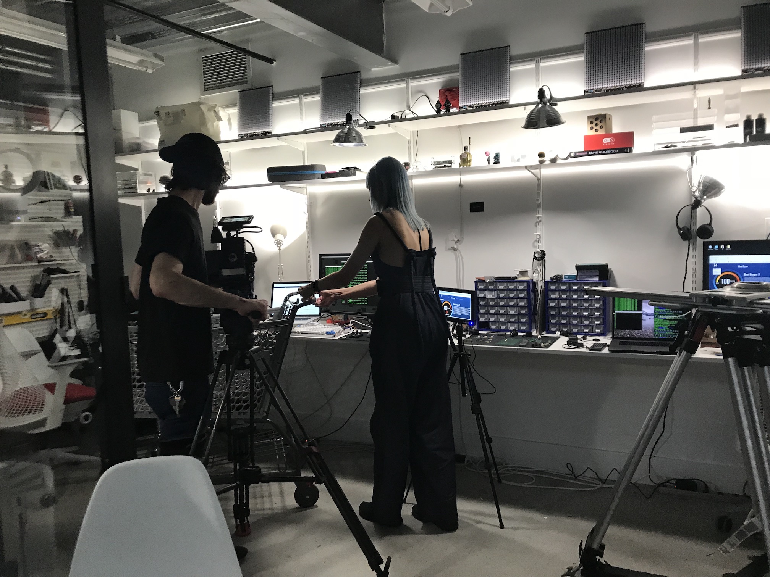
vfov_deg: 49.7
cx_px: 385
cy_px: 288
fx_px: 623
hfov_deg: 63.4
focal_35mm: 28
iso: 40
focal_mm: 3.99
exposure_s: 1/28
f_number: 1.8
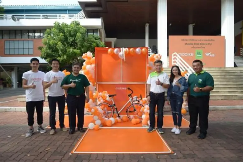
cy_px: 81
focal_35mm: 20
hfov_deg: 84.0
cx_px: 122
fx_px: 135
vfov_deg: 61.9
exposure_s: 1/400
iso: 200
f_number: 4
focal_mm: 20
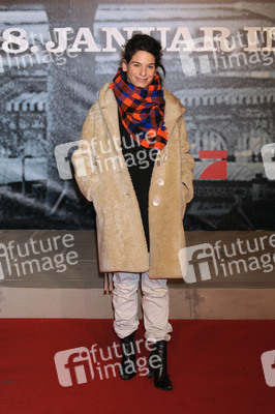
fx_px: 803
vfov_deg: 28.9
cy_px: 207
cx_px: 138
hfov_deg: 19.4
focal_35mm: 70
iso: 400
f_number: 8
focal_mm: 70
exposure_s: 1/200
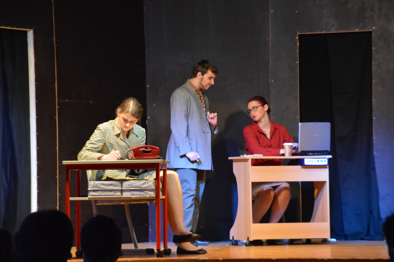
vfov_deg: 7.6
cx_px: 197
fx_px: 1968
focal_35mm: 180
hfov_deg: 11.4
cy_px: 131
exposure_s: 1/50
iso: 3200
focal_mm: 120
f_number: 6
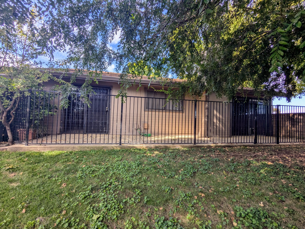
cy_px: 114
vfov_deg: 78.1
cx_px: 152
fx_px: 141
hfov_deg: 94.5
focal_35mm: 16
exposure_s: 1/514
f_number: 2.2
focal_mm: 2.35
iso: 44
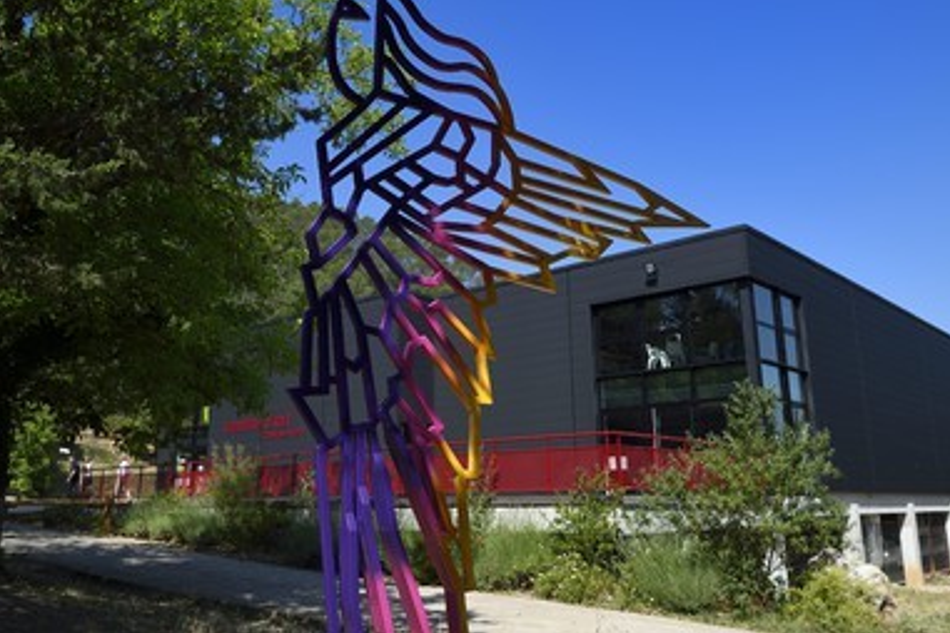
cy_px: 287
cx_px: 441
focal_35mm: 32
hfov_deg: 58.7
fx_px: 844
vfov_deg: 41.1
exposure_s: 1/250
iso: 200
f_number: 11
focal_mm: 29
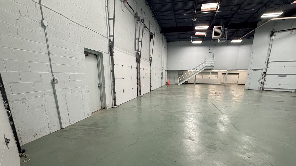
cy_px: 115
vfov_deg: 59.1
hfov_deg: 92.6
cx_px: 154
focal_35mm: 18
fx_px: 141
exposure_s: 1/120
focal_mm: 2.22
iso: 250
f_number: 2.2
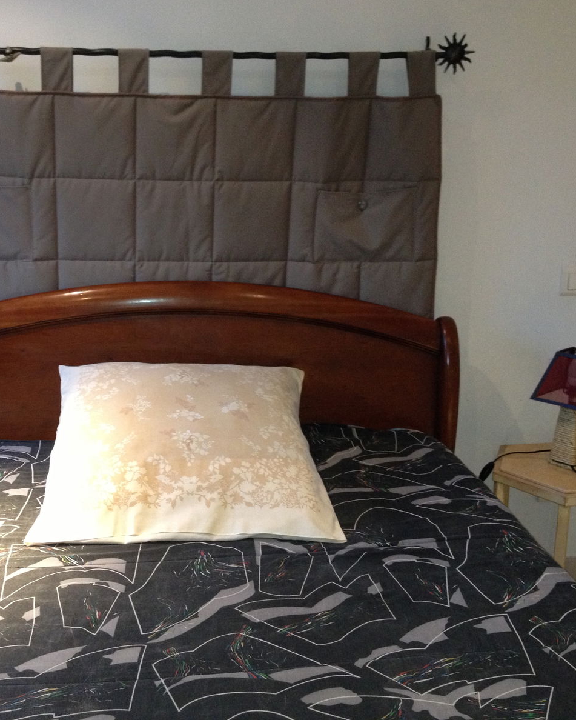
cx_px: 200
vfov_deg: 40.3
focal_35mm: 46
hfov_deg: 32.5
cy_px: 358
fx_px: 980
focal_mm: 4.28
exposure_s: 1/20
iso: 250
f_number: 2.4
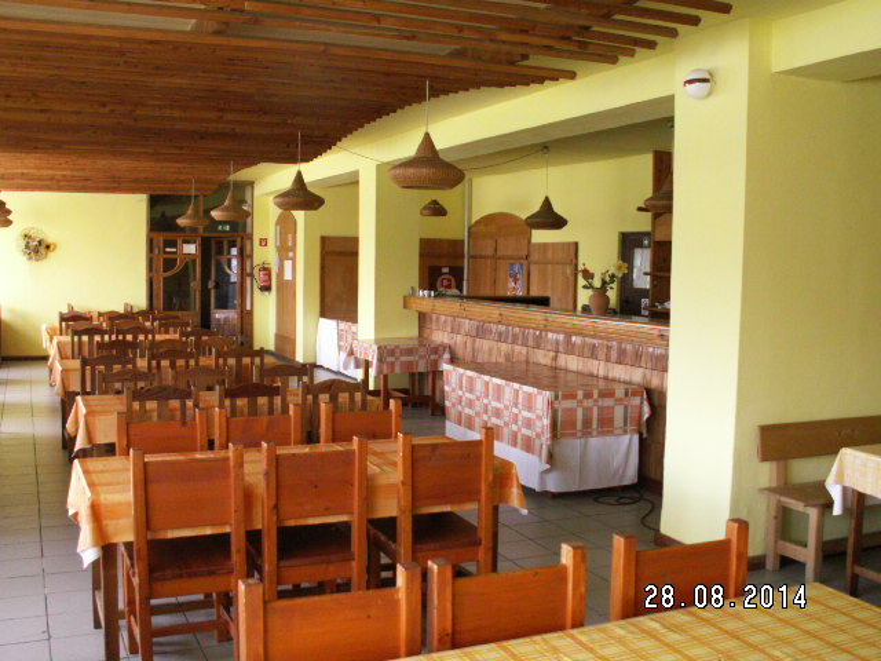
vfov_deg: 40.7
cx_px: 440
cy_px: 330
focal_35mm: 35
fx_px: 891
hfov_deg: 52.6
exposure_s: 1/40
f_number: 2.8
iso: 125
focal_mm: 5.86
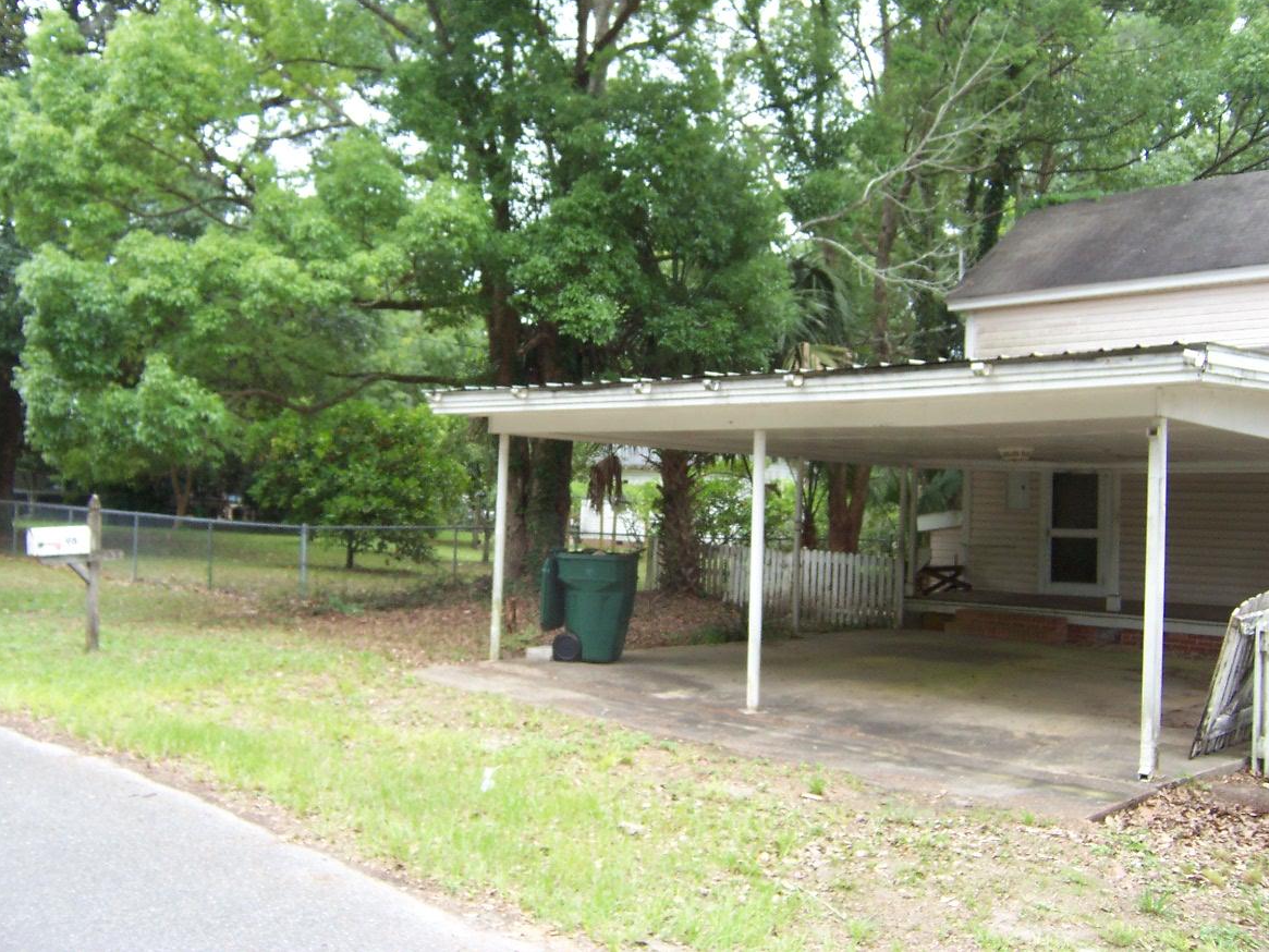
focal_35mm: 34
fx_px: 1247
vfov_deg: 41.8
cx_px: 617
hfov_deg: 53.9
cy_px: 463
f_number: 3.4
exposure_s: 1/125
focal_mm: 5.5
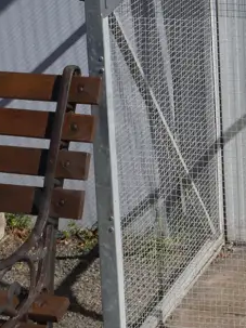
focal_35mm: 142
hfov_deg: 10.3
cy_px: -121
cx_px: 297
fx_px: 1346
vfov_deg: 13.3
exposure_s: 1/400
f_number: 10
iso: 200
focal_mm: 21
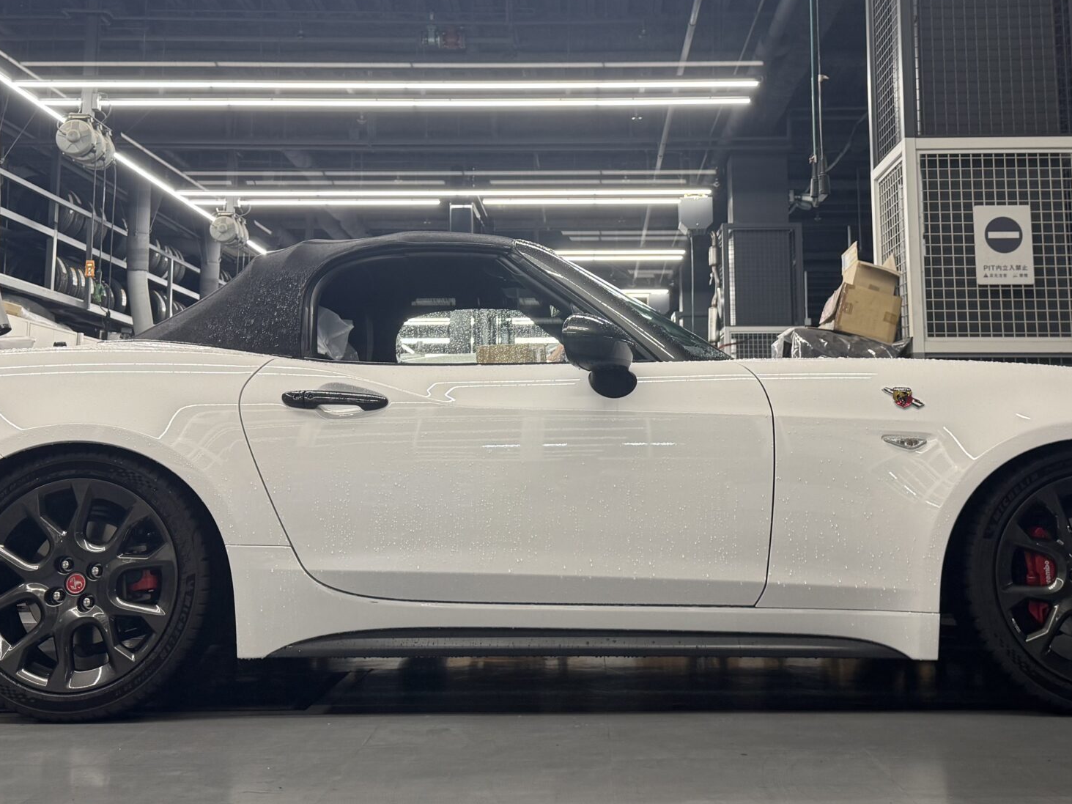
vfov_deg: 34.0
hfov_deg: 44.7
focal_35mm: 42
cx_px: 591
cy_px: 259
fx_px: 1301
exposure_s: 1/100
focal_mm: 6.76
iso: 125
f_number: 1.78
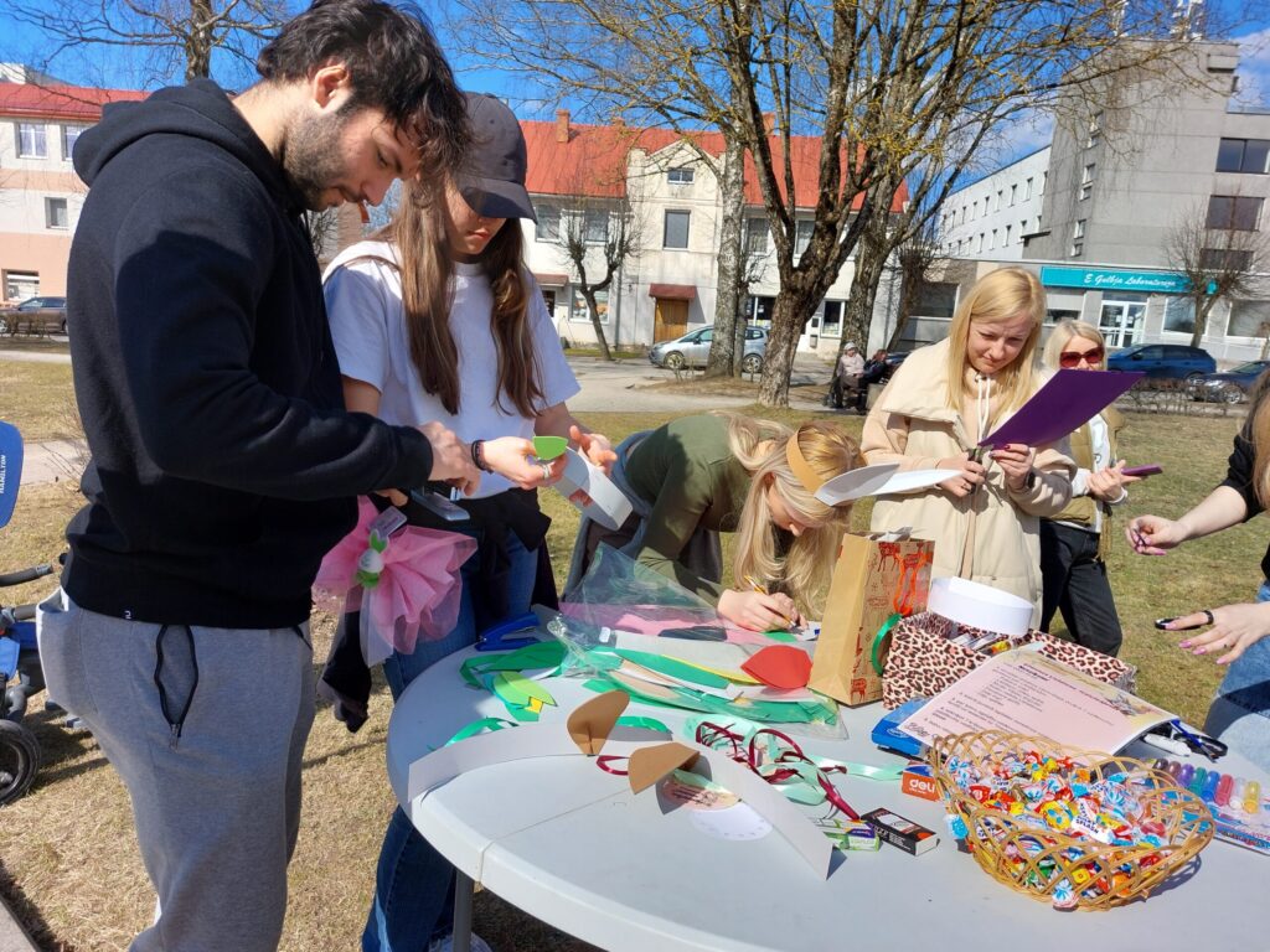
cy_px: 476
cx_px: 635
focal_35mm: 24
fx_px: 881
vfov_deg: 56.8
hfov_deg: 71.6
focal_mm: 5.23
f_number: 1.8
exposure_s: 1/1202
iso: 25
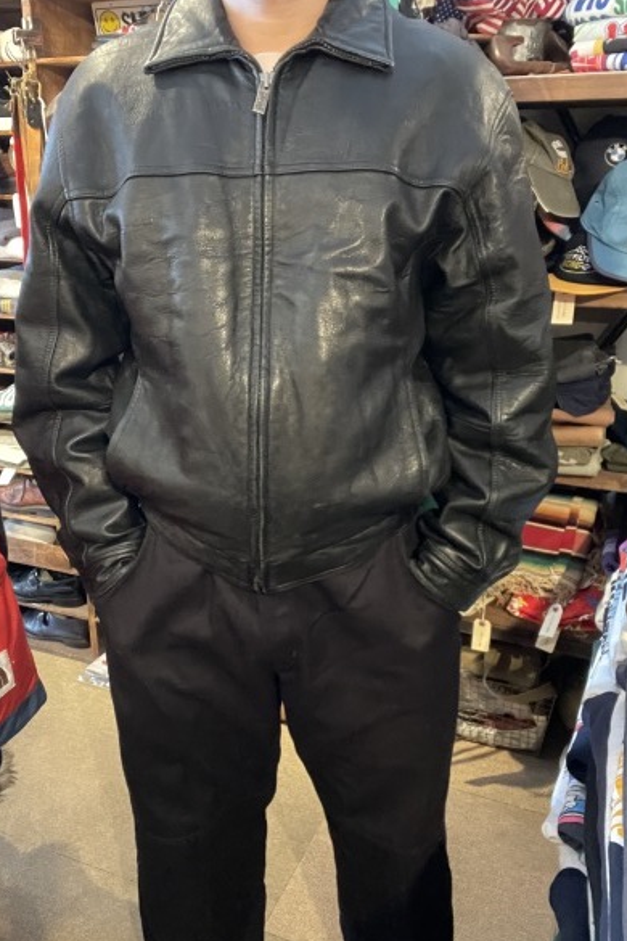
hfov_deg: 41.1
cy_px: 479
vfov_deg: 58.7
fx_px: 836
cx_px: 283
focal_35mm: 32
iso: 800
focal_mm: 2.71
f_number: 2.2
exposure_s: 1/17
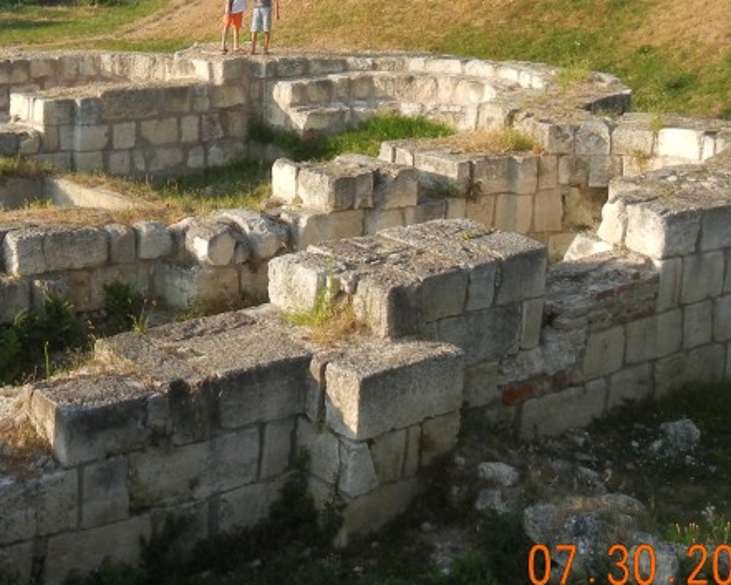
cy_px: 61
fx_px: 1471
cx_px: 201
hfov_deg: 27.6
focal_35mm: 68
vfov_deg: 22.0
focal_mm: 5.4
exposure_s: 1/622
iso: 160
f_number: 3.5
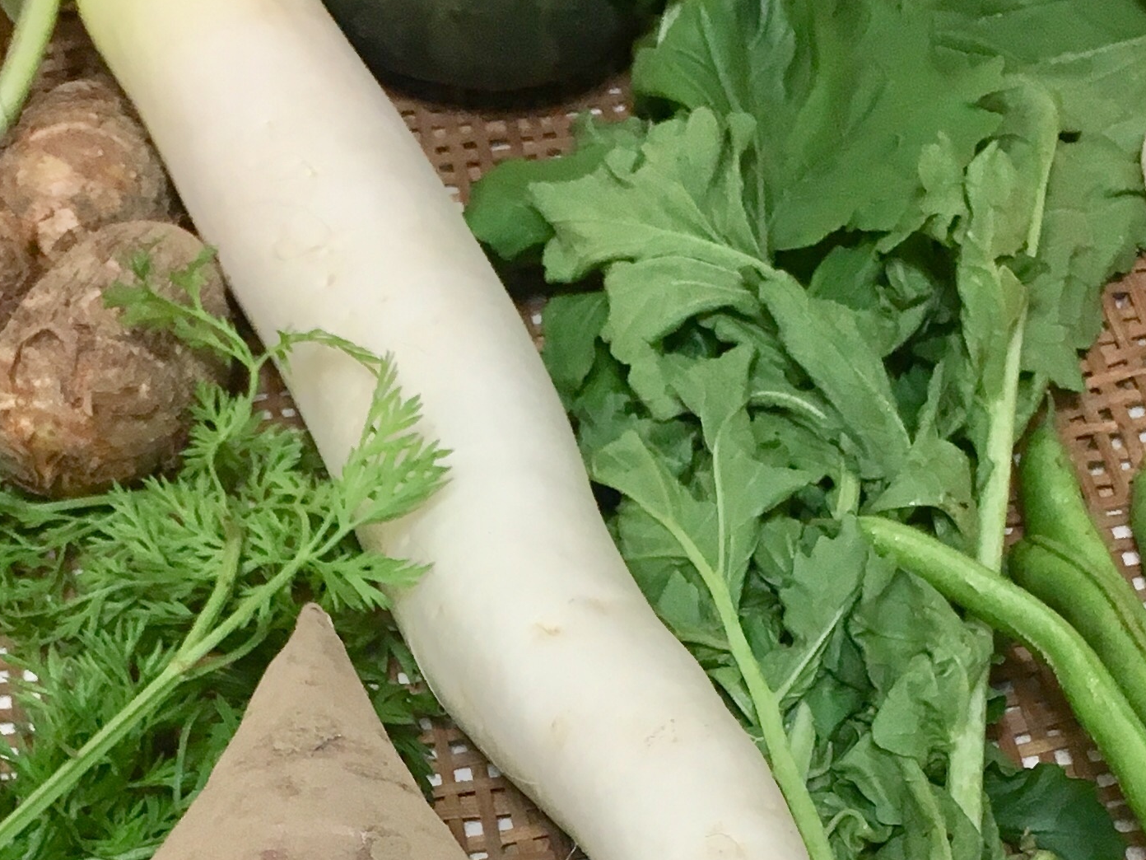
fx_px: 2781
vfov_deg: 17.1
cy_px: 897
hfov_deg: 23.2
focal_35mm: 84
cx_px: 454
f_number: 2.2
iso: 50
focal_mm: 4.15
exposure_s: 1/30
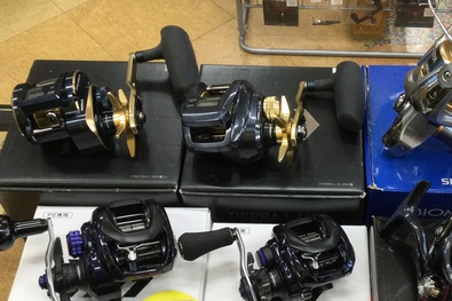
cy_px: 193
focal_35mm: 49
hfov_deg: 40.0
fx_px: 615
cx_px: 287
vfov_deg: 27.4
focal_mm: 3.3
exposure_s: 1/30
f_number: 2.4
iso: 32
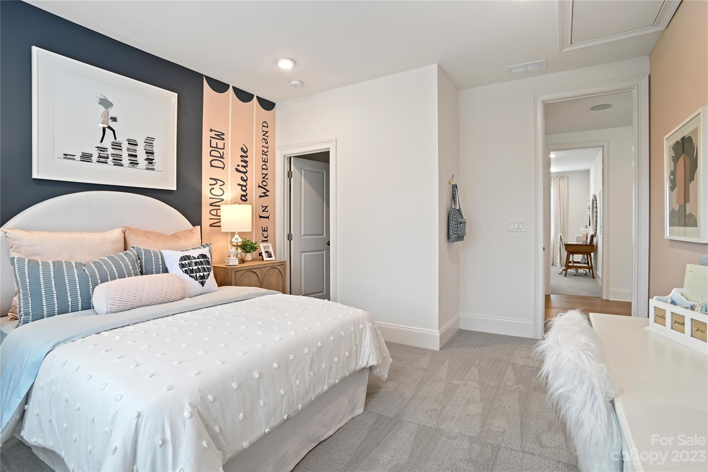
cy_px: 236
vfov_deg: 70.5
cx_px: 354
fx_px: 334
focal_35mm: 17
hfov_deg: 93.3
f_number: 11
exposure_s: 1/2.5
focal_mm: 17
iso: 200
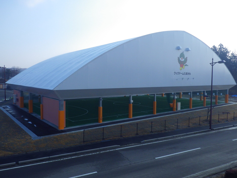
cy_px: 89
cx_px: 118
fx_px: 192
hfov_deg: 63.4
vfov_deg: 49.7
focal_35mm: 28
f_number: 4.2
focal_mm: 5
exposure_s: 1/800
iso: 125
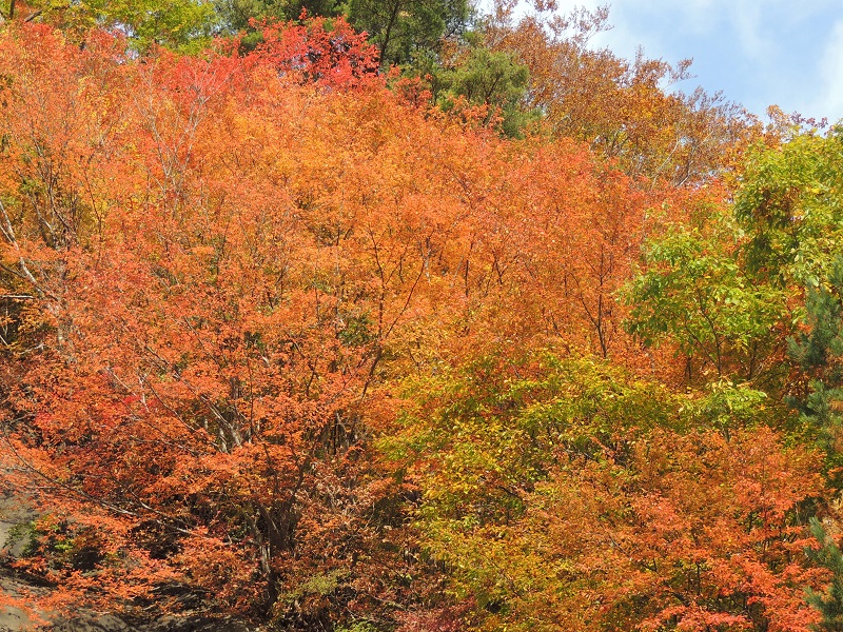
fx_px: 1826
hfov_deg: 26.0
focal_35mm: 75
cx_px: 422
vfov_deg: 19.6
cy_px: 316
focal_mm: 13.3
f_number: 3.9
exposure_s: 1/320
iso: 100
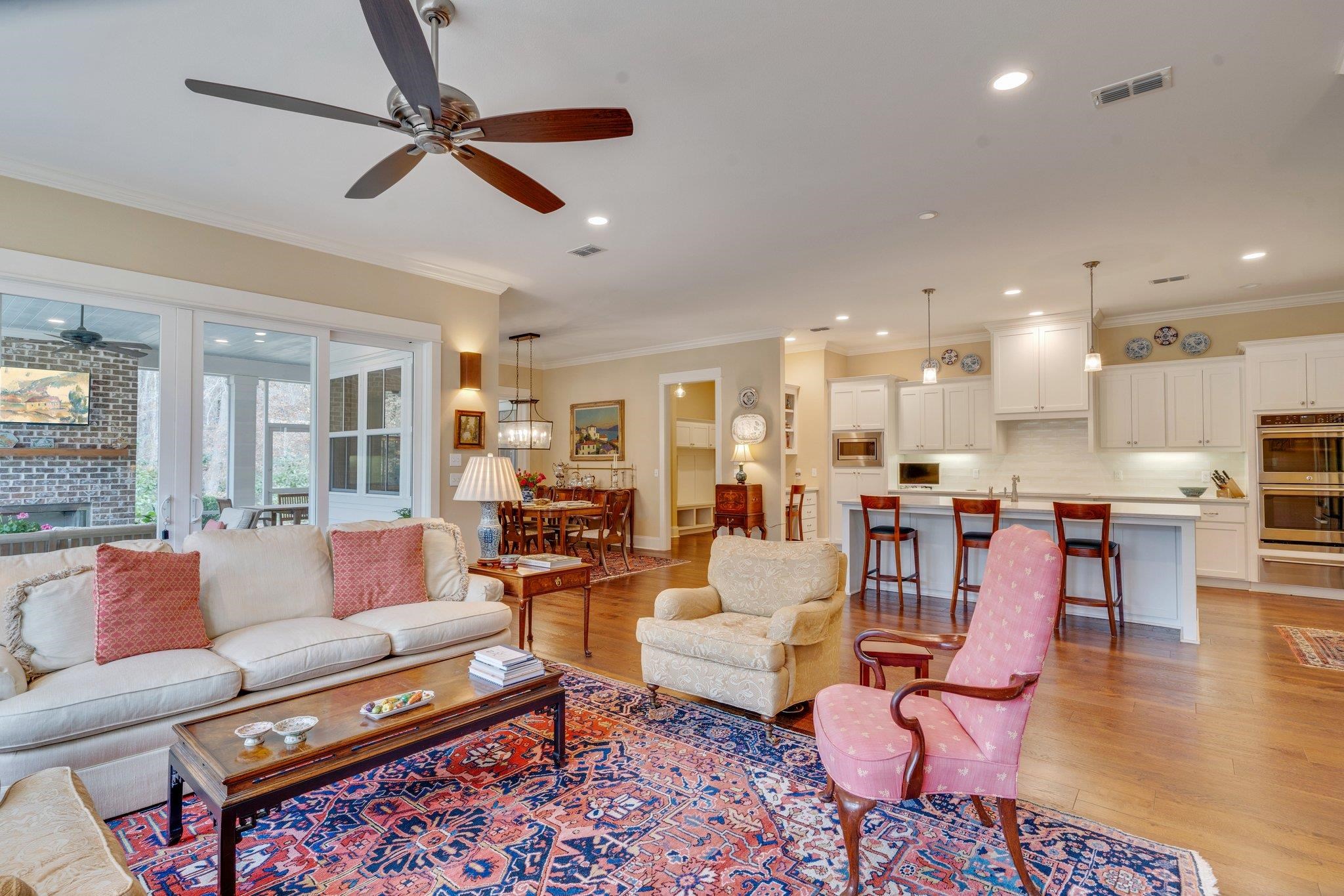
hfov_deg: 93.3
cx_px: 672
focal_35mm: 17
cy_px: 448
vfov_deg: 70.4
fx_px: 635
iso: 100
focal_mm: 17
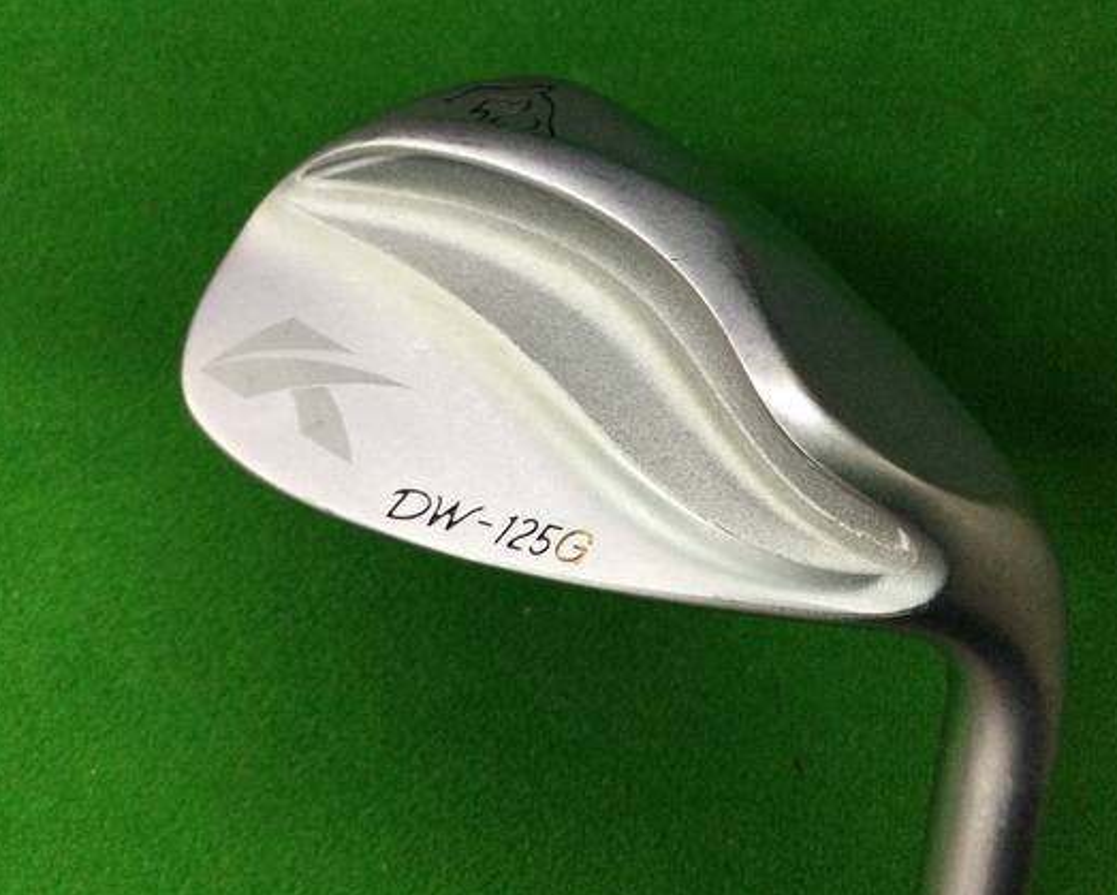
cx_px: 636
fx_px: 1224
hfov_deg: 48.9
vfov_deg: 40.2
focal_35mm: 37
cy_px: 440
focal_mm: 3.3
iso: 50
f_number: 2.4
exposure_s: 1/30
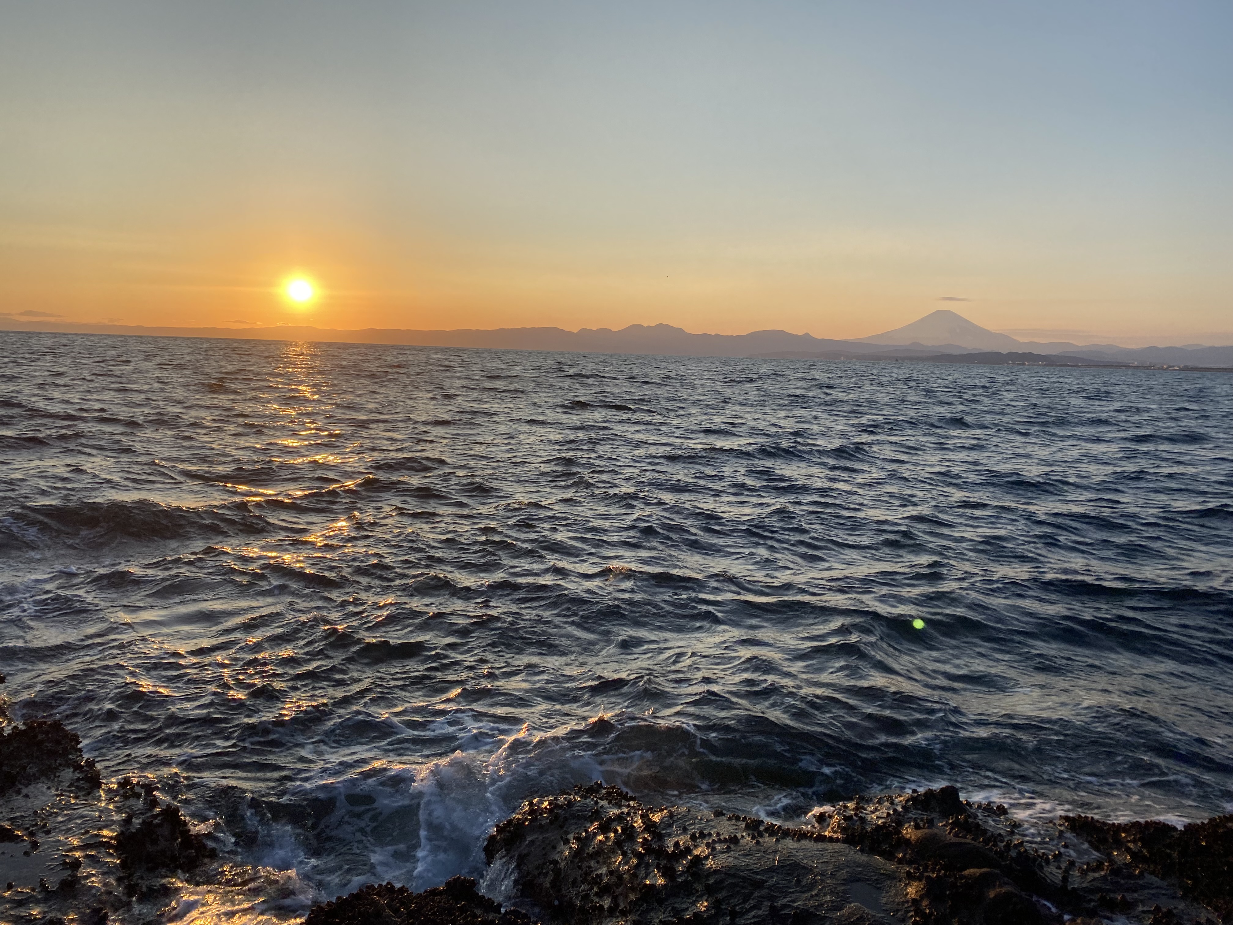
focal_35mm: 26
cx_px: 616
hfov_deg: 67.3
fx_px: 926
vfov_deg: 53.1
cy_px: 462
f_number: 1.8
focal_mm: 4.25
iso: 32
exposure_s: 1/1996
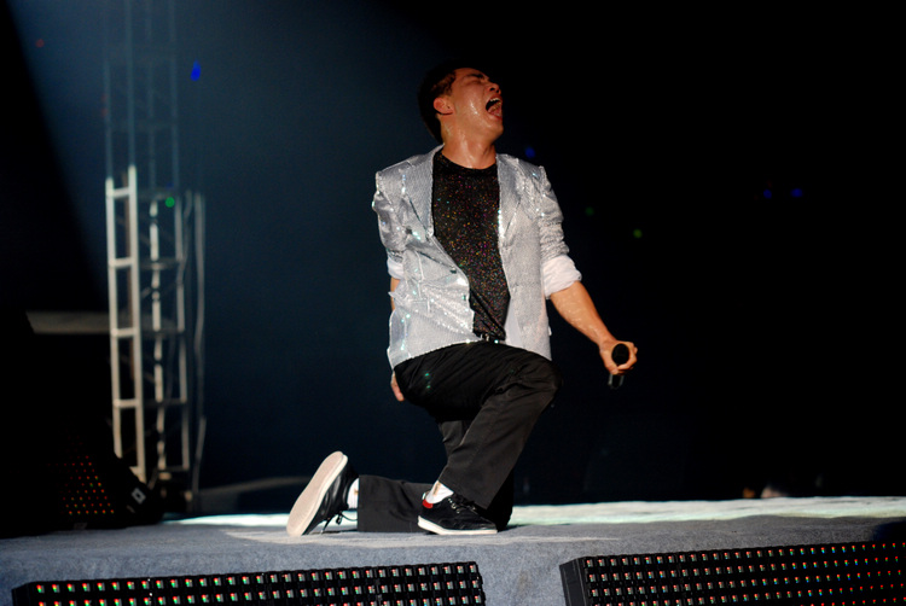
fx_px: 2646
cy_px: 303
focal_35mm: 105
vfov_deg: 13.1
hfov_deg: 19.4
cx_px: 453
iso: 400
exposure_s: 1/200
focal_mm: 70
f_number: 2.8
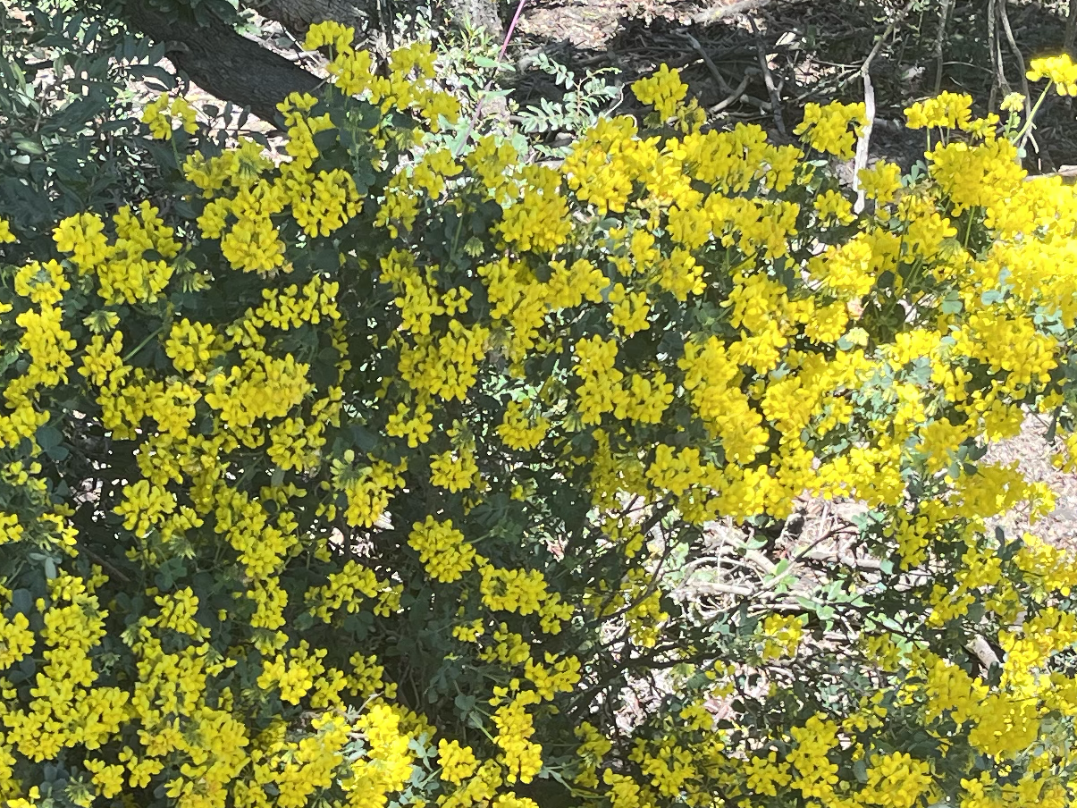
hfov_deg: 22.5
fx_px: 2707
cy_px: 675
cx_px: 423
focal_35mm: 87
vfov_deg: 16.8
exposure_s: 1/401
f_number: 1.6
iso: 50
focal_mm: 5.1
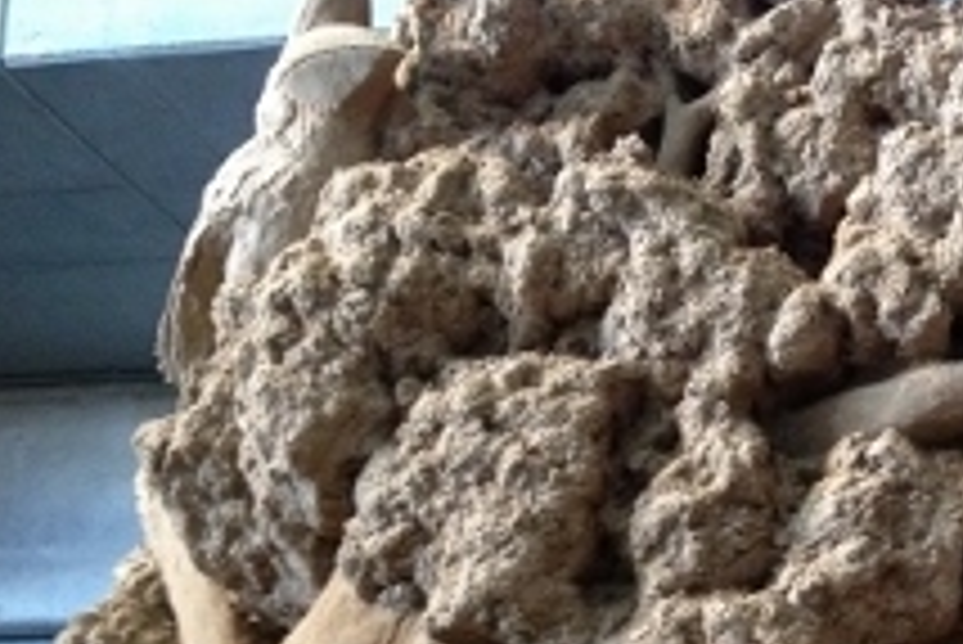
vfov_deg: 15.5
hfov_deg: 22.4
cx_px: 1094
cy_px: 763
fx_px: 2275
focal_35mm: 85
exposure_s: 1/20
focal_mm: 4.28
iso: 250
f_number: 2.4
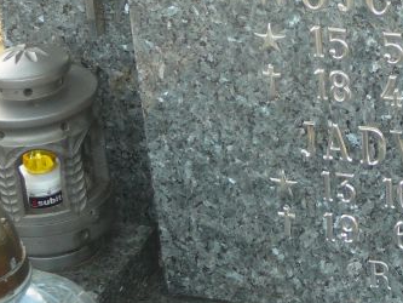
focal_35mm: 125
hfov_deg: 15.5
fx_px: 1456
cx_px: 381
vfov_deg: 11.8
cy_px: 42
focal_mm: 9.7
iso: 80
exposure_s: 1/60
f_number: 3.6
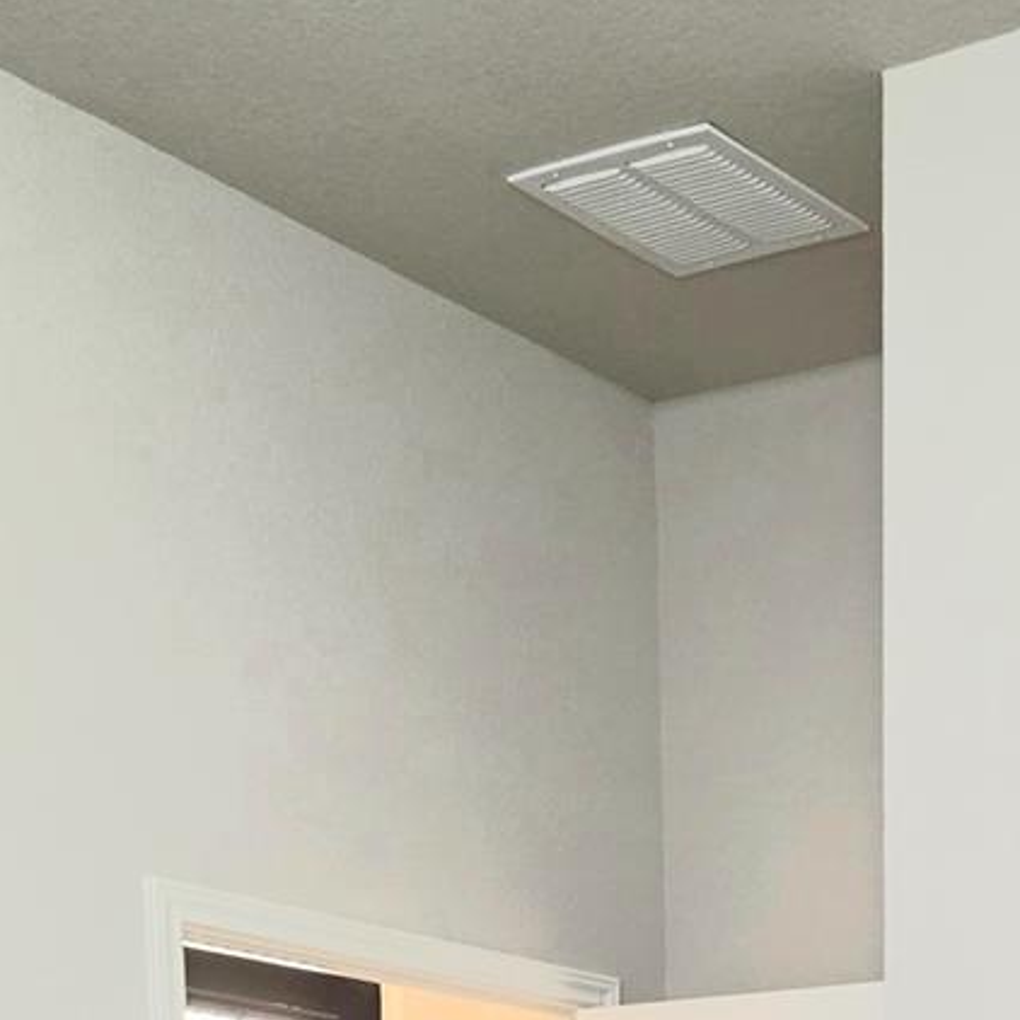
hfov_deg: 21.8
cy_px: 1798
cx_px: 1196
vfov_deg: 18.6
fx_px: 2467
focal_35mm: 74
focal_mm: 6.3
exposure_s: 1/120
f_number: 1.7
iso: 500
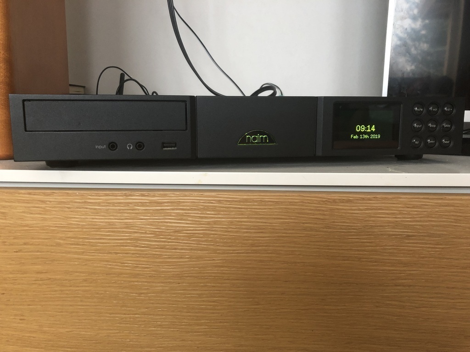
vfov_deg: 49.7
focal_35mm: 28
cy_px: 176
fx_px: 380
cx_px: 235
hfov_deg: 63.4
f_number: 1.8
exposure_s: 1/13
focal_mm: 4
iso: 100
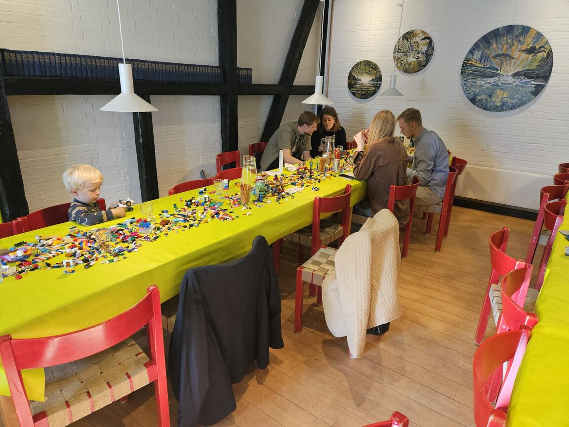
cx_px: 284
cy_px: 214
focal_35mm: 23
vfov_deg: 58.9
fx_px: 378
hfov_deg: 73.9
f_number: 1.8
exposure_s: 1/142
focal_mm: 5.4
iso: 320
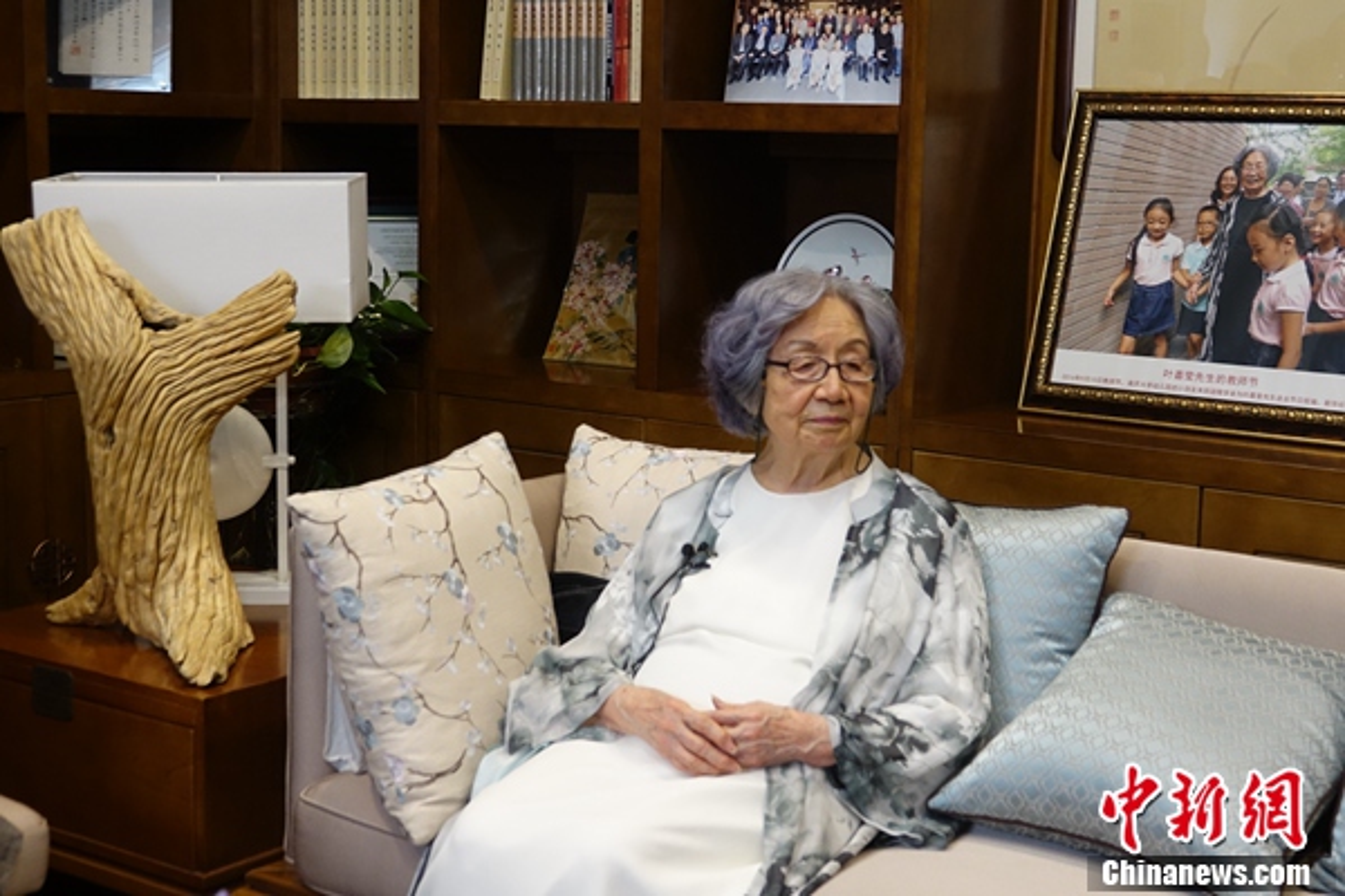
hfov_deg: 35.6
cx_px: 672
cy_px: 448
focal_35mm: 56
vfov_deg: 24.2
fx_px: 2092
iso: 800
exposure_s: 1/40
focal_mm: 20.49
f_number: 3.2
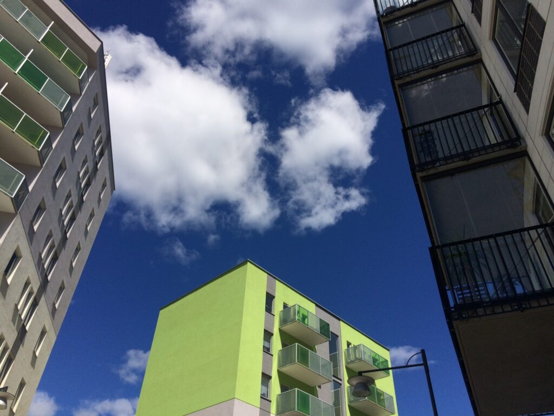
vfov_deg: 48.2
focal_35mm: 29
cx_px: 277
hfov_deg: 61.7
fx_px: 464
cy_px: 208
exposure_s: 1/4566
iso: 32
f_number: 2.2
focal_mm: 4.15
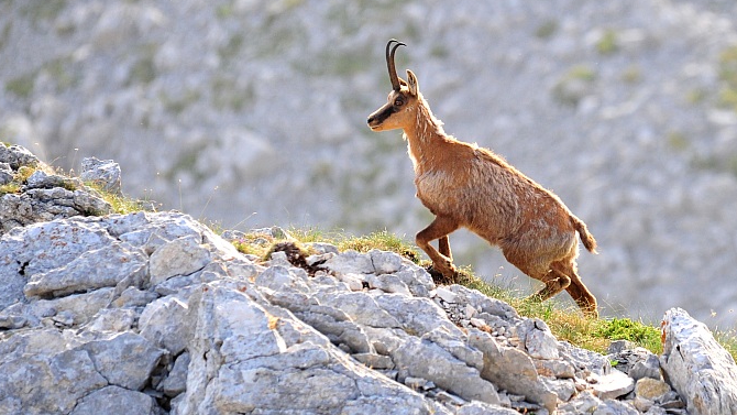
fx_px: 12195
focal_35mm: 624
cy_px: 195
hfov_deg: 3.5
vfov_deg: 1.9
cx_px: 375
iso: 1250
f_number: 9
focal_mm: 500
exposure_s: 1/320
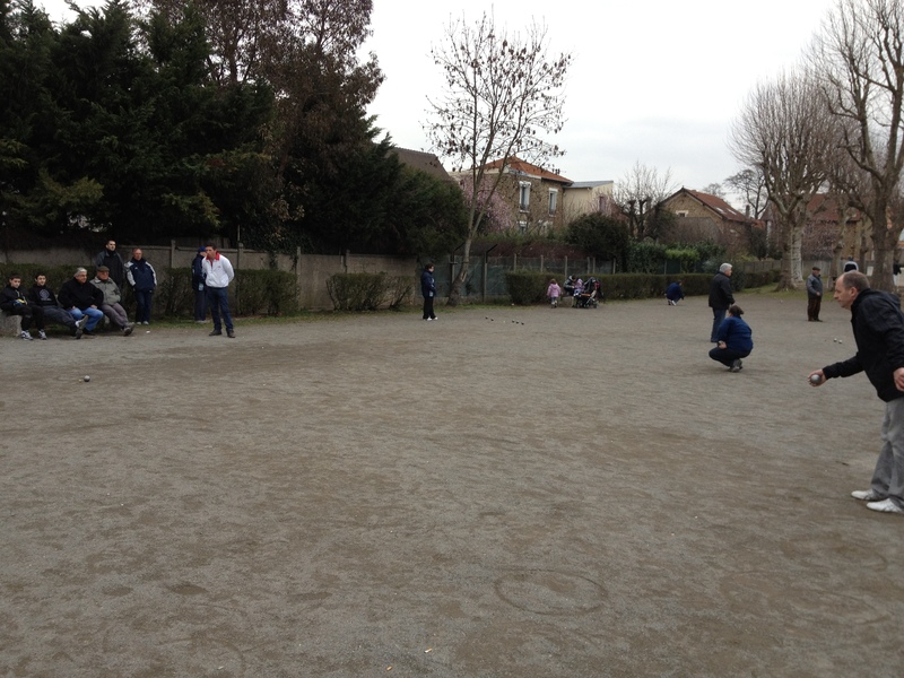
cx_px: 452
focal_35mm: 35
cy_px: 339
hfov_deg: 52.6
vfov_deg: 40.7
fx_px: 914
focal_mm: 4.28
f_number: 2.4
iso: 64
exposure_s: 1/120
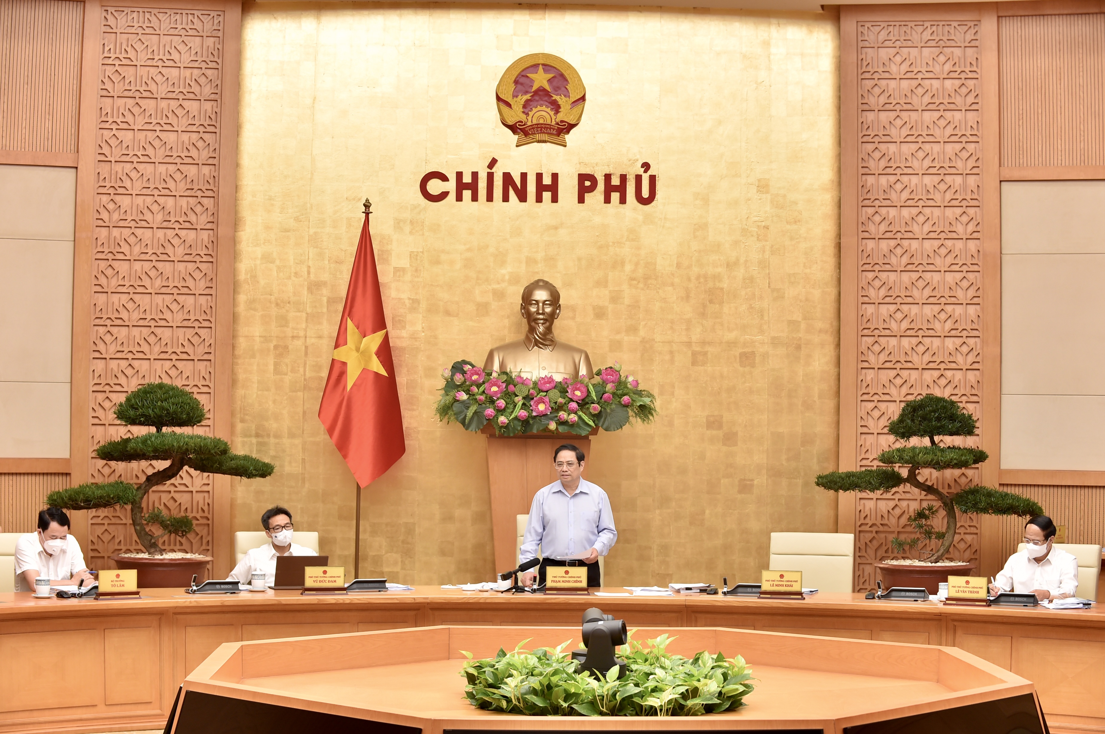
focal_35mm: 70
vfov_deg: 19.4
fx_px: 2146
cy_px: 367
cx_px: 552
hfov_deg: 28.9
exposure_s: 1/160
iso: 1600
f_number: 3.2
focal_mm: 70
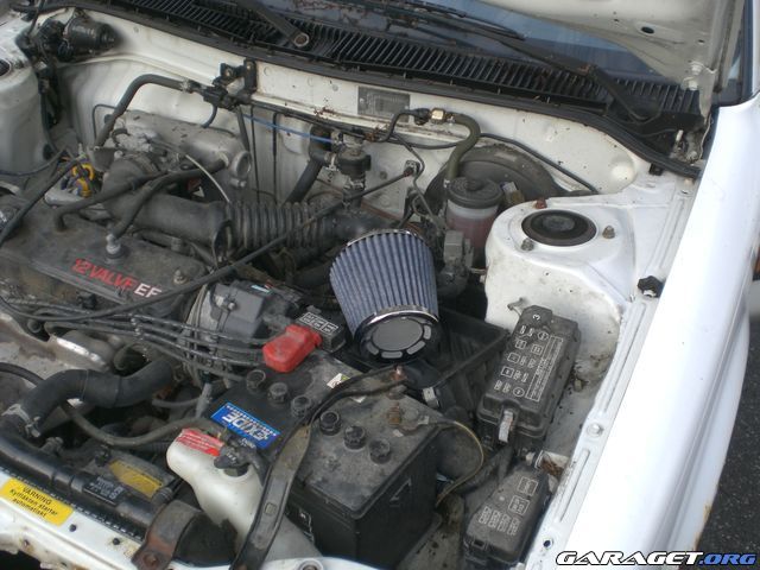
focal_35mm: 38
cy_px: 285
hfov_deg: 49.0
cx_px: 380
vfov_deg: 37.7
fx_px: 834
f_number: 3.1
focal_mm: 6.3
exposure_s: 1/160
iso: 50
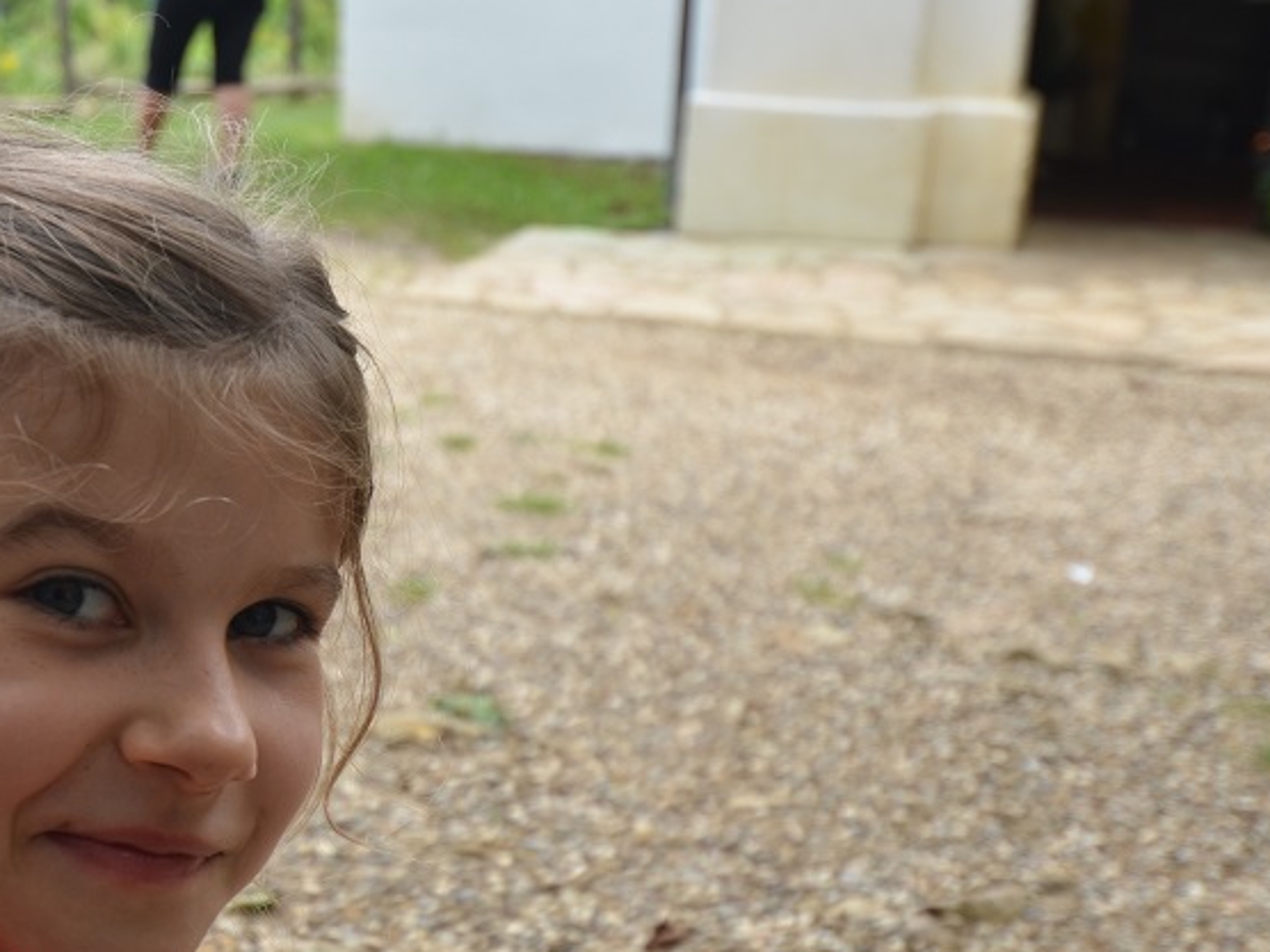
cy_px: 640
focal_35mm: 62
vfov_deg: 23.5
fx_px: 2275
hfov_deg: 30.8
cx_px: 362
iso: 125
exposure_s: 1/250
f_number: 4
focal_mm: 24
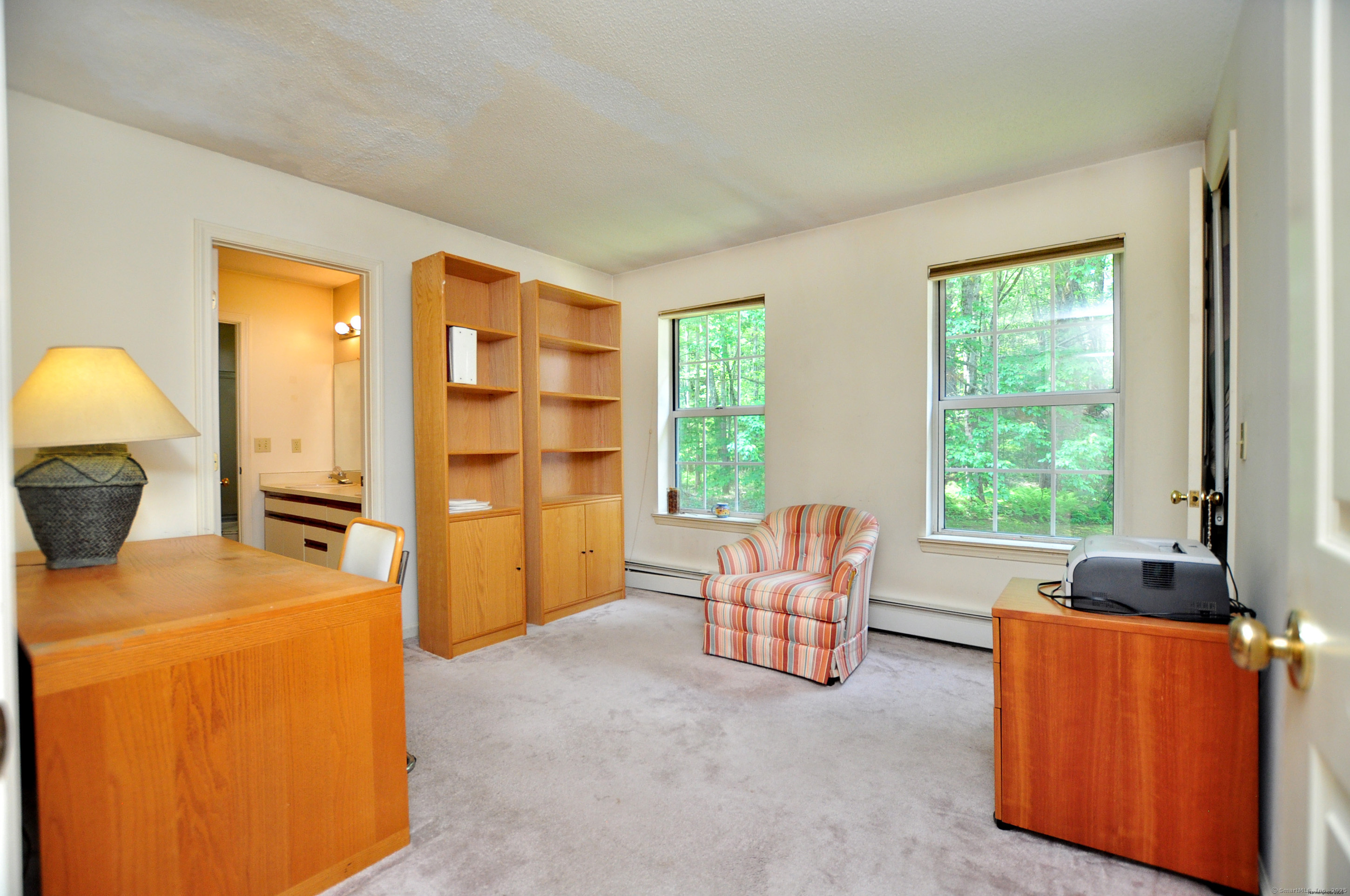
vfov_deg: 77.2
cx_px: 675
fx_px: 562
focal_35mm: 15
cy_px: 448
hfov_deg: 100.5
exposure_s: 1/125
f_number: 3.5
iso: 640
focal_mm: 10
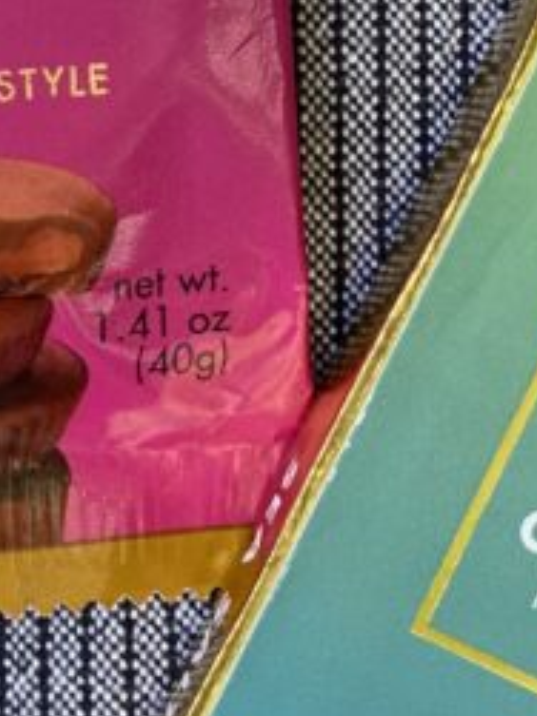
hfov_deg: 8.2
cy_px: -295
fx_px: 3664
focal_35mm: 177
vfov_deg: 10.8
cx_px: -297
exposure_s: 1/122
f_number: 2
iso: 32
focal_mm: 6
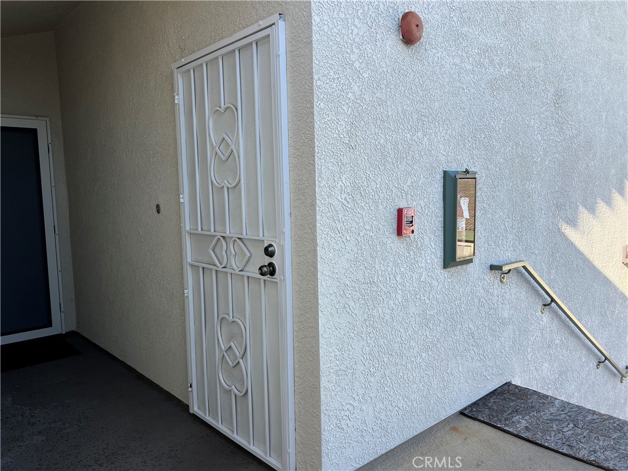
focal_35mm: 26
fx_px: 472
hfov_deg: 67.3
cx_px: 314
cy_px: 236
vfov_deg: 53.1
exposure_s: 1/621
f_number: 1.5
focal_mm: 5.7
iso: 50
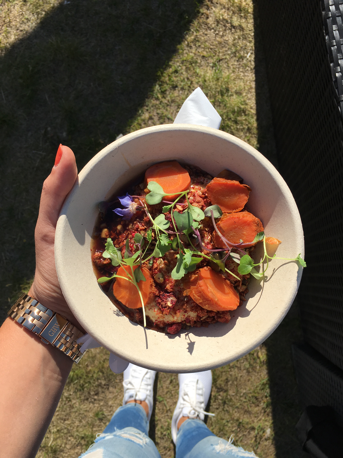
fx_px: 383
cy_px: 229
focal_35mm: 29
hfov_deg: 48.2
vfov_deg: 61.7
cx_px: 172
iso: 25
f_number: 2.2
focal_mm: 4.15
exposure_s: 1/1748
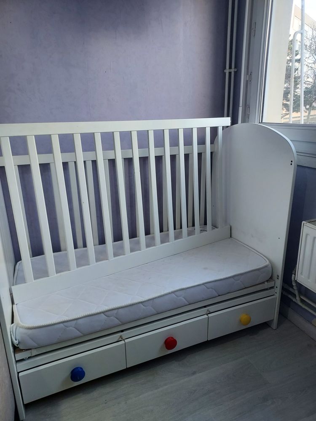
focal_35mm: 24
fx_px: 292
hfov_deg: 56.8
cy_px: 210
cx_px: 158
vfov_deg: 71.6
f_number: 1.8
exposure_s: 1/50
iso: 80
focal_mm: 4.6
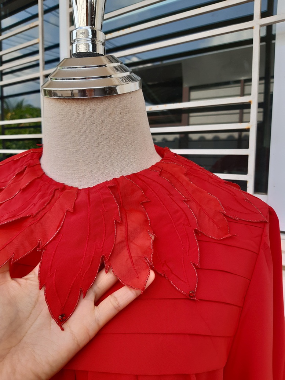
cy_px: 190
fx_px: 285
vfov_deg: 67.3
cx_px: 142
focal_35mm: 26
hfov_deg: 53.1
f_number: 1.7
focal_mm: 3.92
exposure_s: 1/270
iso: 40
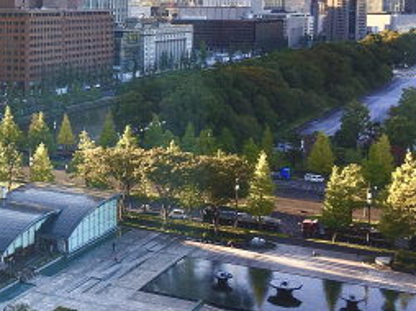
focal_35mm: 70
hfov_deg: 26.2
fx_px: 840
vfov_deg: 20.8
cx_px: -7
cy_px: 74
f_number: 2.2
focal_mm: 4.15
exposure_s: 1/405
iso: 25
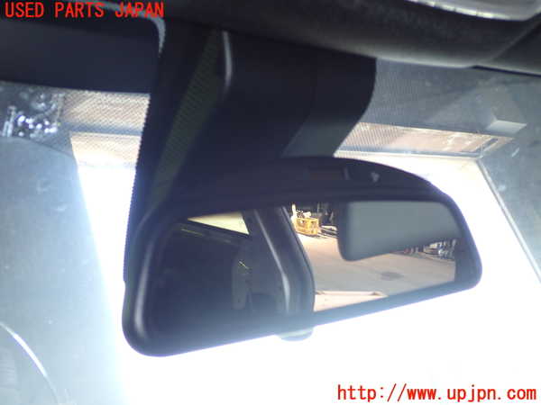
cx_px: 270
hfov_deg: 45.8
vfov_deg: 35.1
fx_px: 641
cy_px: 202
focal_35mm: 41
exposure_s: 1/40
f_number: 2.8
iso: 200
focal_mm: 7.31
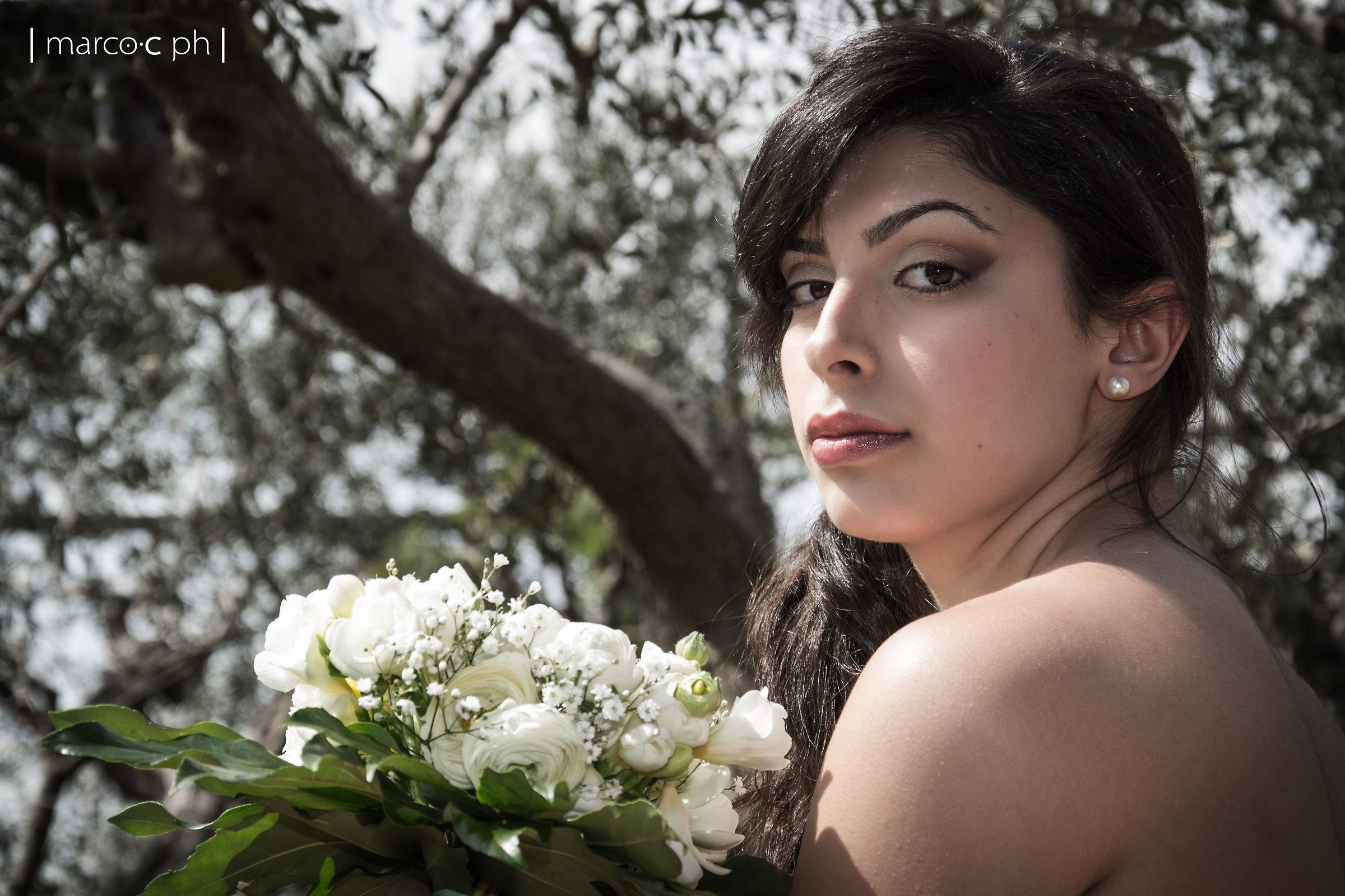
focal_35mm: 99
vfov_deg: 13.8
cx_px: 672
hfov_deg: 20.6
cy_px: 448
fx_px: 3698
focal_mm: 66
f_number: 8
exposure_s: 1/200
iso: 100
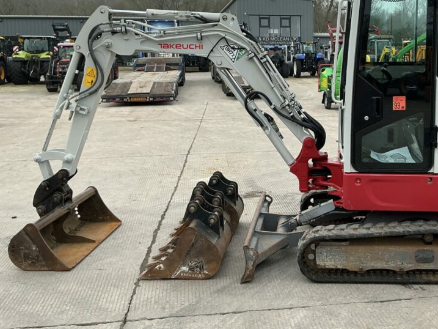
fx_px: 506
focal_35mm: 40
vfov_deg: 35.6
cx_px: 291
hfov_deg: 46.1
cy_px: 112
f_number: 1.8
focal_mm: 3
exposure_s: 1/683
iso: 25
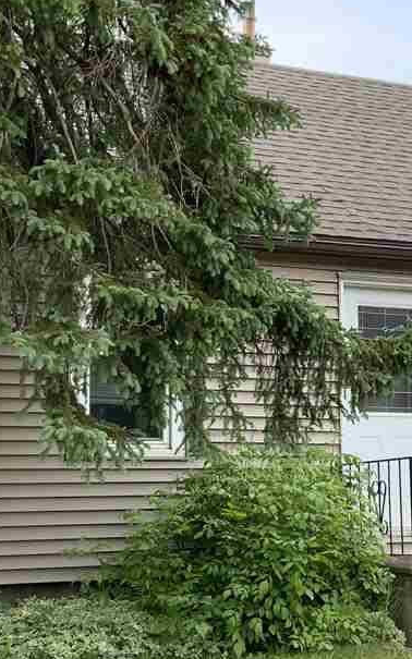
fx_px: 1168
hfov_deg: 19.9
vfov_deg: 31.4
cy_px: 391
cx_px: 272
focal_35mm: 65
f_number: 1.8
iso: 16
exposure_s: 1/220
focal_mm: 3
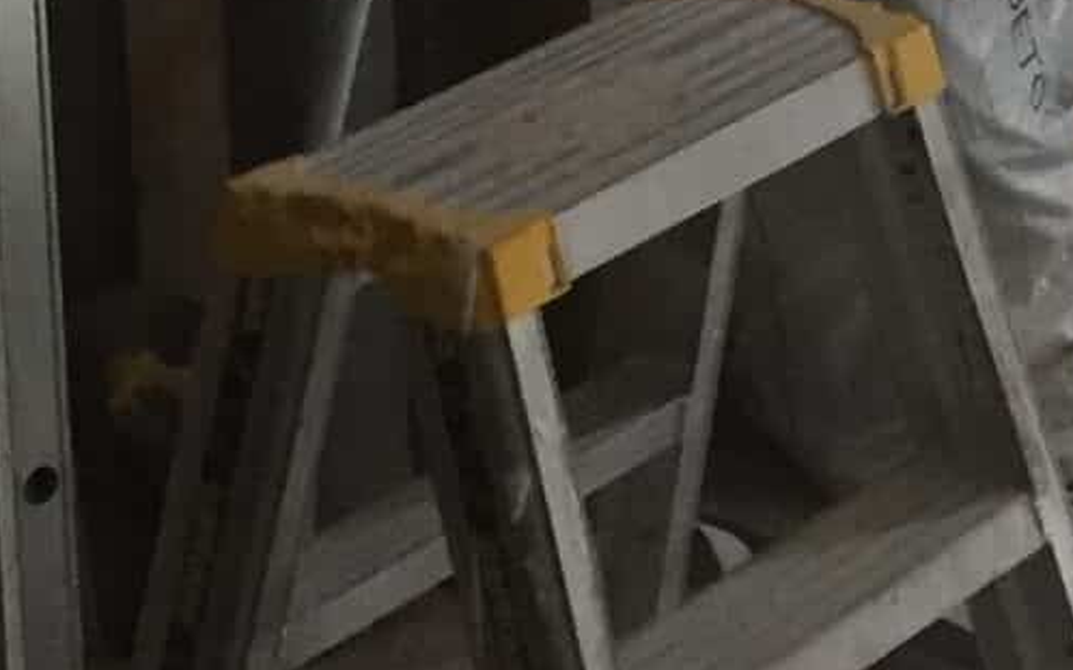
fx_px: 4619
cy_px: -1239
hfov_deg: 12.9
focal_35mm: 158
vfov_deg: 7.4
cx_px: 1338
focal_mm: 4.15
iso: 250
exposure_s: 1/33
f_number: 2.2
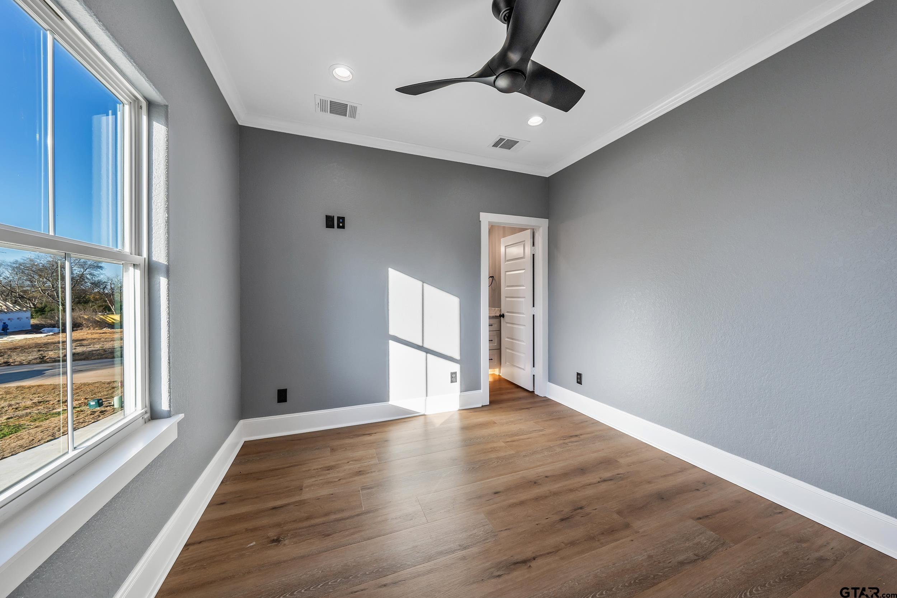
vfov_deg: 90.0
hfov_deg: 112.6
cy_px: 299
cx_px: 448
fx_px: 299
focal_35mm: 12
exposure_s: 1/80
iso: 800
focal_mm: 12
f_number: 8
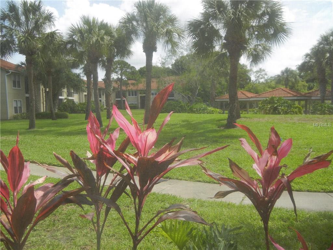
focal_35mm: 30
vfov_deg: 46.8
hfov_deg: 60.0
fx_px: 289
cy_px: 125
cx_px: 166
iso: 160
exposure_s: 1/641
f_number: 3.5
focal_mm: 5.4
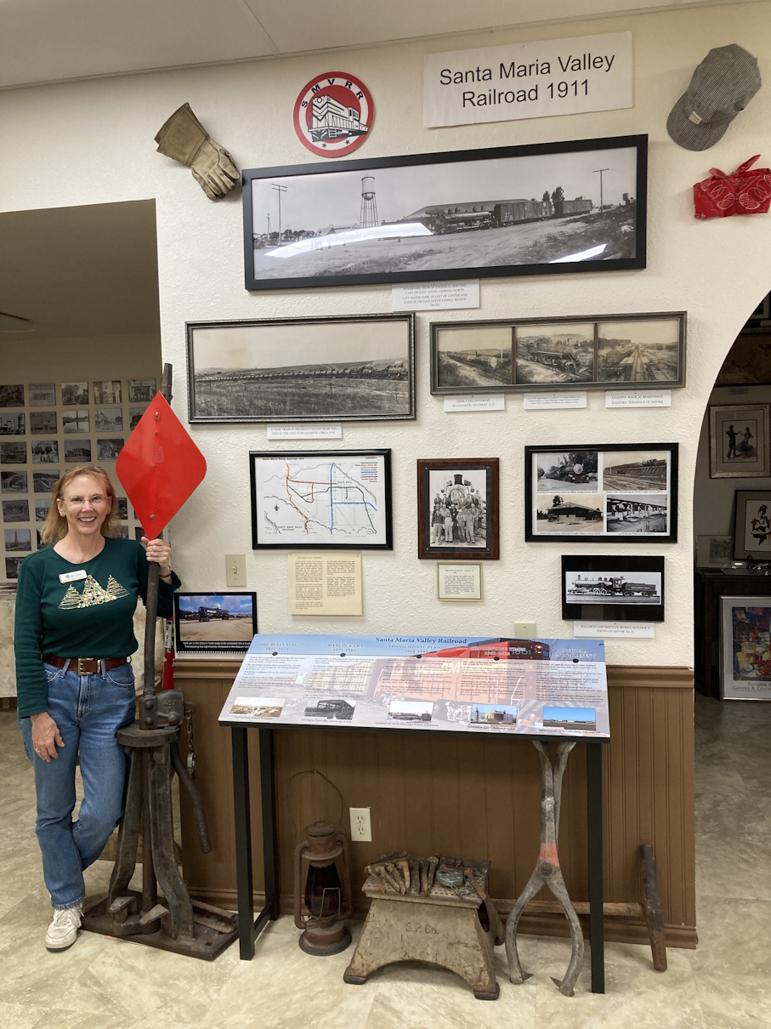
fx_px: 832
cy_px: 514
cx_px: 386
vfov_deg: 63.5
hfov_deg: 49.7
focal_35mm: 28
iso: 80
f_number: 1.8
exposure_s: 1/60
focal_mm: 3.99
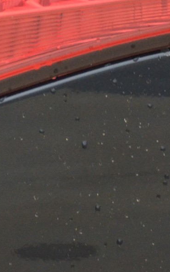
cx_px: -101
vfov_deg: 2.4
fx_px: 6412
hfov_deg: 1.5
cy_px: -88
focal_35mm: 864
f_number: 5.6
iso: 1600
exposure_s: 1/500
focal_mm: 135
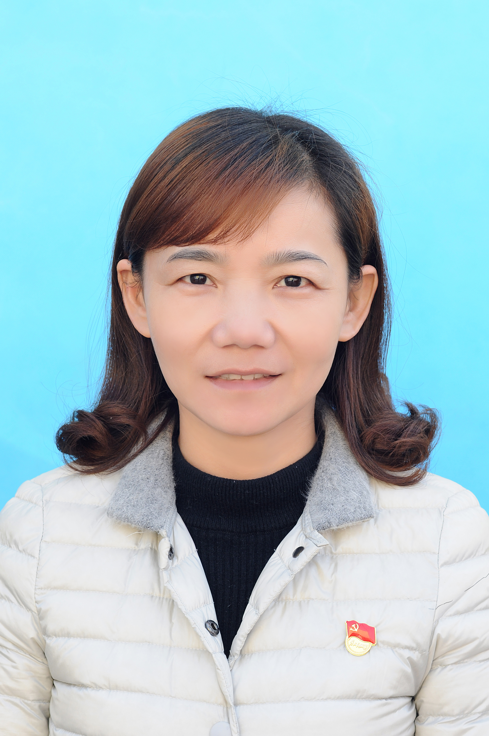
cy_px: 368
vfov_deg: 27.0
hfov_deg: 18.1
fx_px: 1532
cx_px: 244
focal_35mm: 75
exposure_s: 1/160
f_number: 5
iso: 200
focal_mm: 50
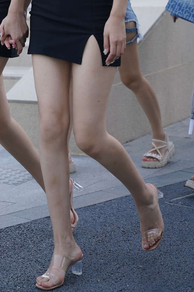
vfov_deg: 13.4
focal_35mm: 151
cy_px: -6
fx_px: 1220
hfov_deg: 9.0
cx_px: 3
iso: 400
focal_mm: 70
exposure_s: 1/500
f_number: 2.8
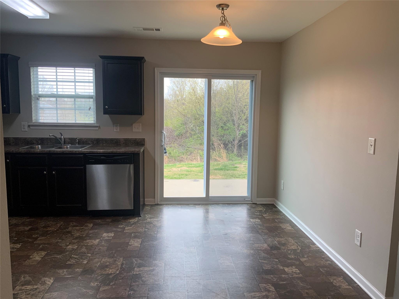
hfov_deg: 61.7
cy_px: 150
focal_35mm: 29
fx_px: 334
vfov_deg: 48.2
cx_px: 200
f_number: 1.8
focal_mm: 3
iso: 40
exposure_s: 1/60
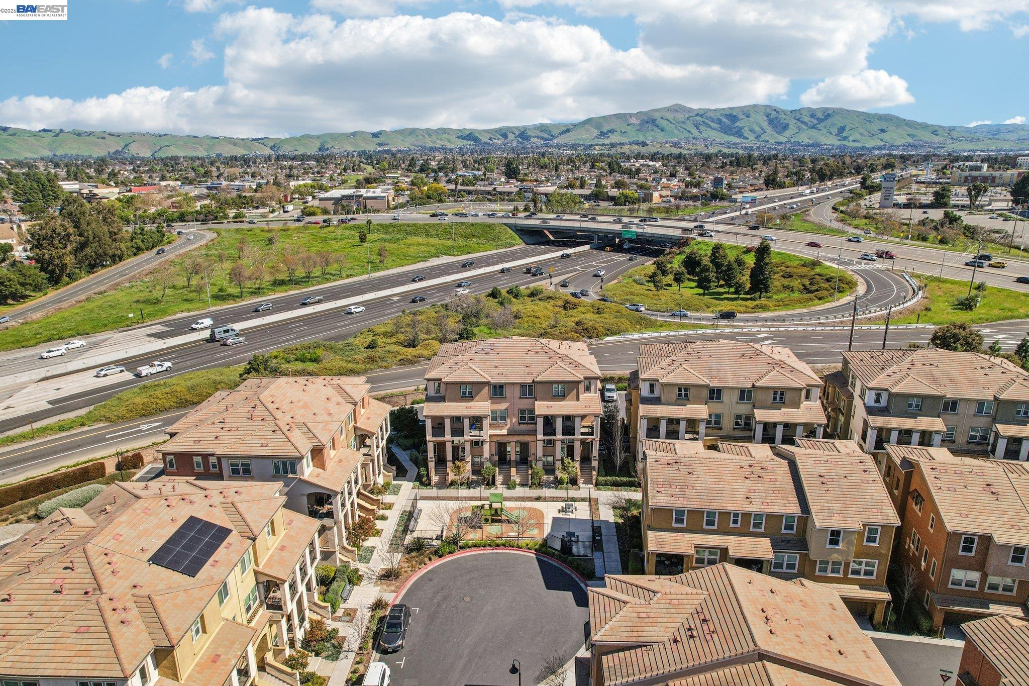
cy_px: 343
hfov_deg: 78.6
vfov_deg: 57.2
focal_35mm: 22
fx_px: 629
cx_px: 514
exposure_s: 1/250
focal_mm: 8.4
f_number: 2.8
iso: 110
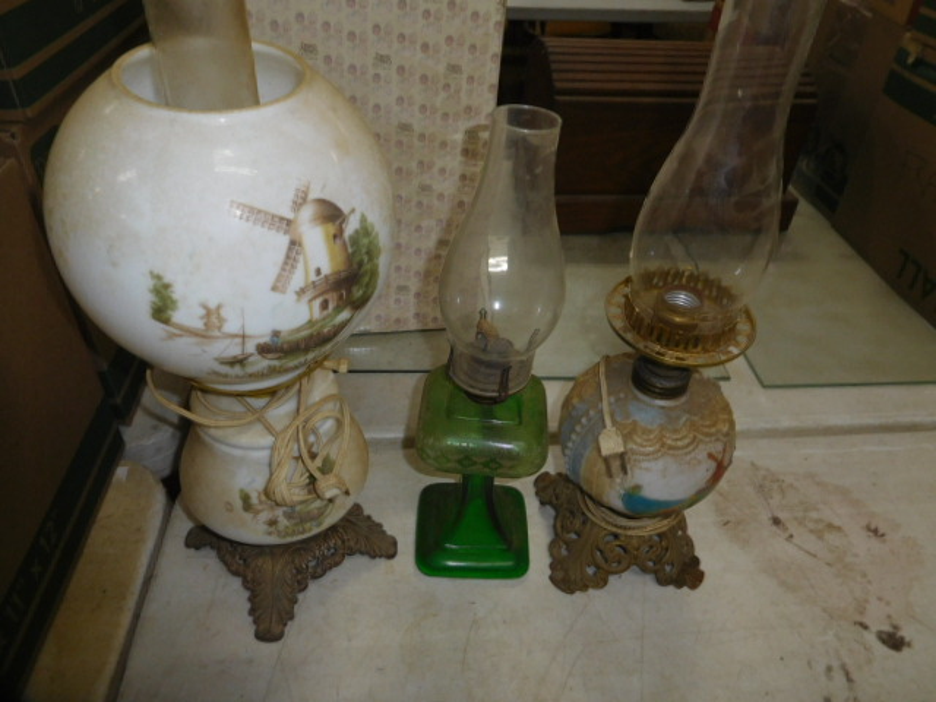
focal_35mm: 25
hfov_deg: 69.4
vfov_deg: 54.9
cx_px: 468
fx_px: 676
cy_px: 351
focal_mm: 4.5
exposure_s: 1/30
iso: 160
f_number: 3.4
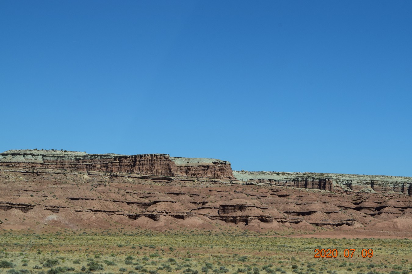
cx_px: 206
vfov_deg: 16.6
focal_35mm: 82
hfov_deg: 24.6
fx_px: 944
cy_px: 137
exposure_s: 1/500
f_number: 11
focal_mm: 55
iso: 360
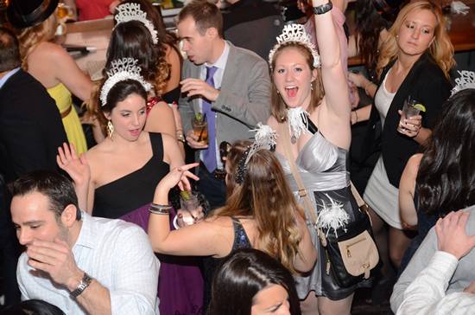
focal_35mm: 69
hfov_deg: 29.3
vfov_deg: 19.6
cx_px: 238
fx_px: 908
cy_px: 158
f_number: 2.8
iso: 2500
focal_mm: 46
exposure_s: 1/125
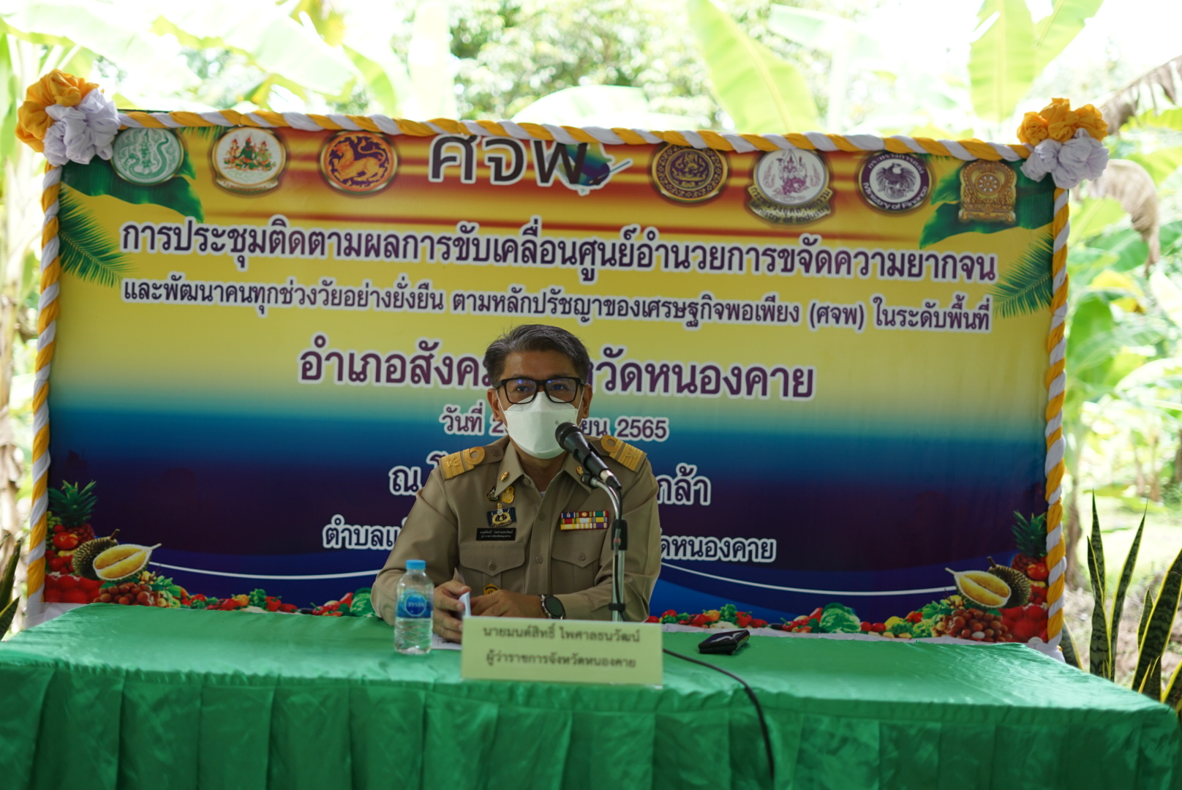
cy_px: 395
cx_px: 591
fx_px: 1643
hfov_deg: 39.6
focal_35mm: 50
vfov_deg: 27.0
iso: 400
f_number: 2
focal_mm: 50
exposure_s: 1/640
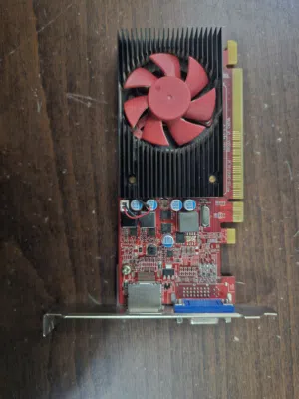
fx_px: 265
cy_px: 200
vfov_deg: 73.9
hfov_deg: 58.9
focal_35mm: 23
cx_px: 150
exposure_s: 1/15
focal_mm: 6.3
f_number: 1.7
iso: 1250
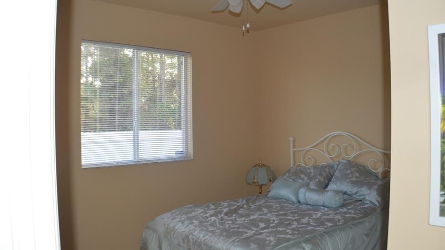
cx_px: 221
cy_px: 129
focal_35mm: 38
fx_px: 448
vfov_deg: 31.2
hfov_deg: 52.8
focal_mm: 24
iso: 400
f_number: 3.8
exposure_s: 1/100
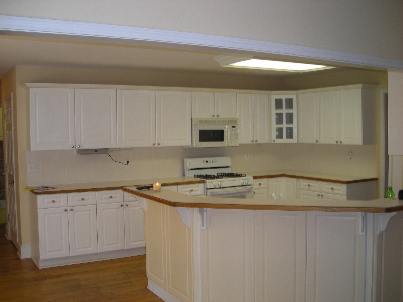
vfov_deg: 37.7
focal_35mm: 38
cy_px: 151
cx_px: 202
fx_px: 442
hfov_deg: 49.0
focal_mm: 6.3
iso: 54
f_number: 3.2
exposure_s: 1/30
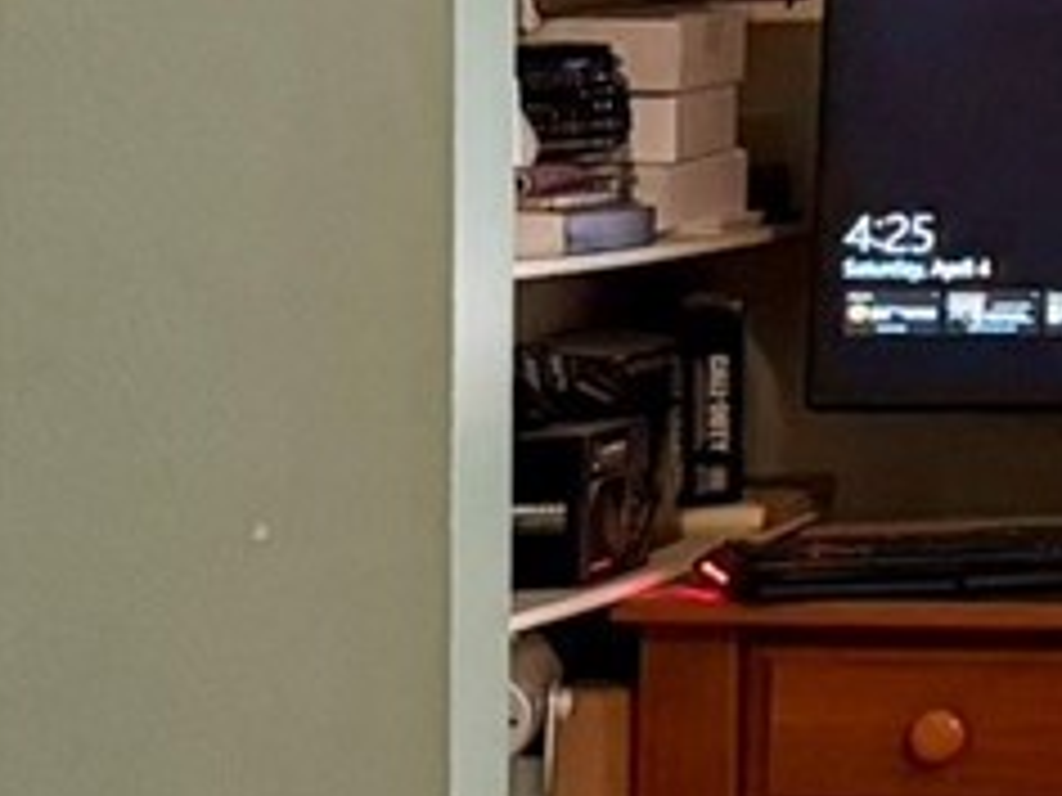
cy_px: -148
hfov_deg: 11.0
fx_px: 5001
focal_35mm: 163
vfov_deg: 9.0
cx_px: 2115
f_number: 1.78
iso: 500
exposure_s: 1/60
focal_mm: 6.76
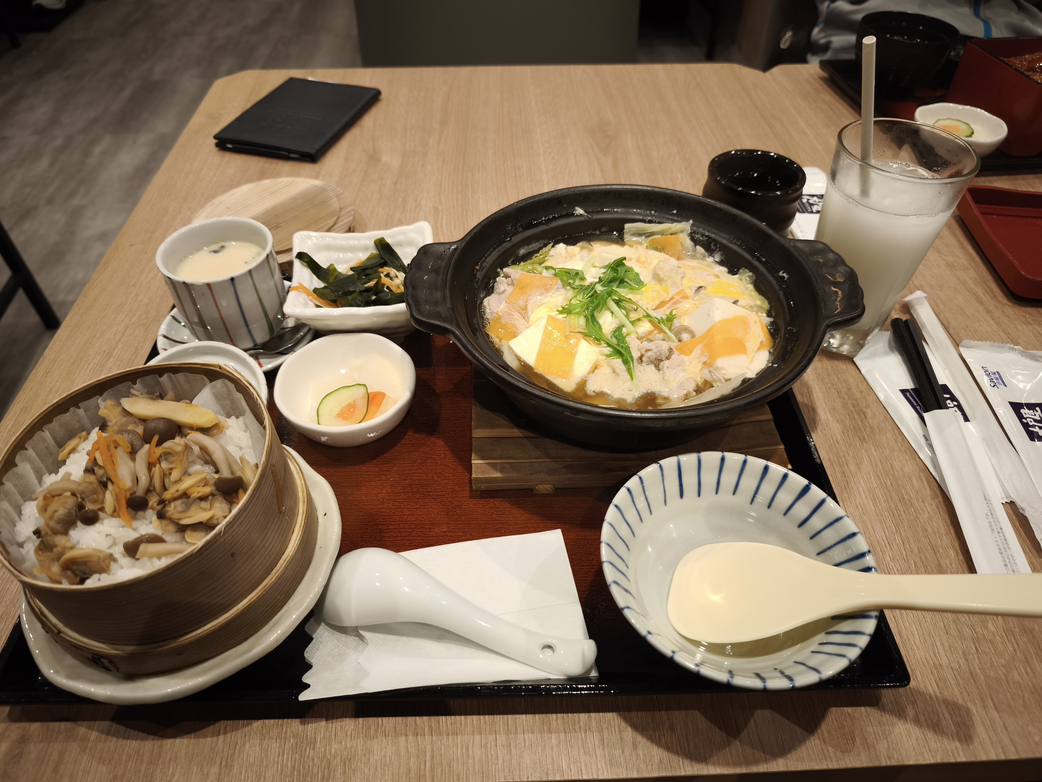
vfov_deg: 58.9
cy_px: 391
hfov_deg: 73.9
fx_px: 692
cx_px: 521
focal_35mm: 23
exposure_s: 1/120
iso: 160
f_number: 1.6
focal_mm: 6.57
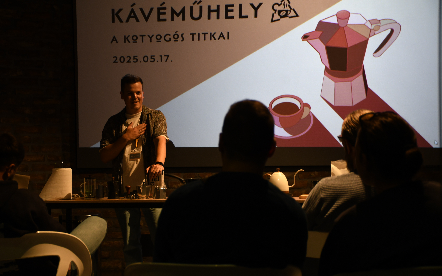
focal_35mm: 77
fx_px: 928
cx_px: 222
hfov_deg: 26.8
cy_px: 141
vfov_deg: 16.9
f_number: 4.8
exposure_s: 1/60
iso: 640
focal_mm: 50
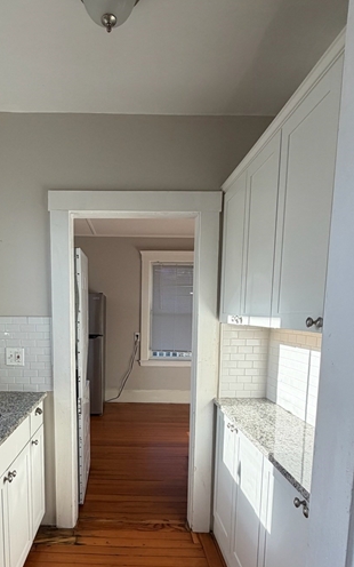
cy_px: 359
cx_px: 120
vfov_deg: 75.6
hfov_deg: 52.1
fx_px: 355
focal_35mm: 23
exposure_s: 1/232
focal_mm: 2.22
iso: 50
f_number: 2.2
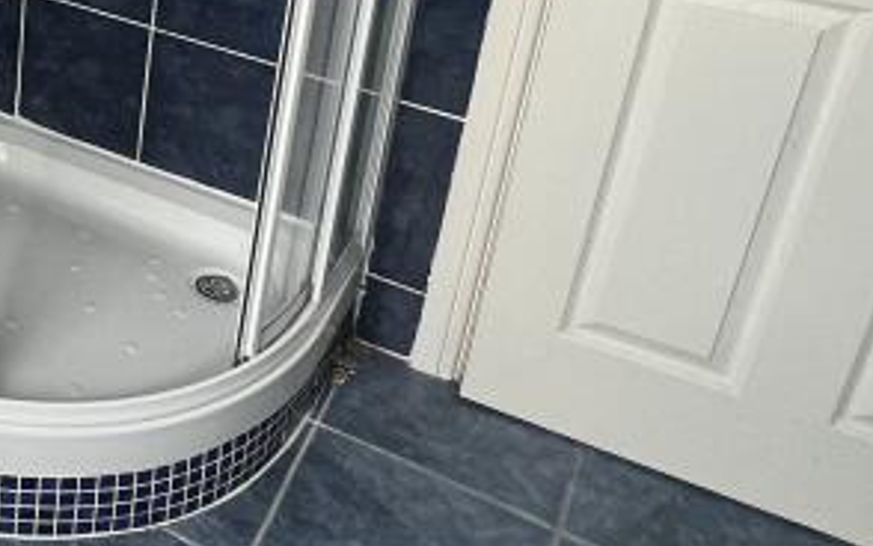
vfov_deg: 24.6
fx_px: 1142
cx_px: -190
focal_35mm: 48
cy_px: -89
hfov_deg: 33.5
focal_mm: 1.57
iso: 80
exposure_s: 1/99
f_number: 1.8
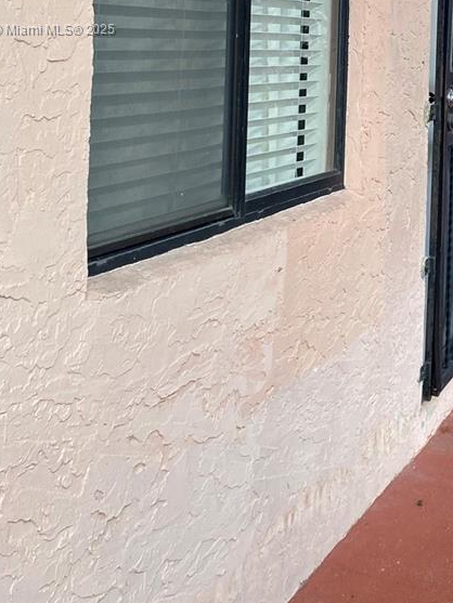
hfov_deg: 25.3
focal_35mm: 56
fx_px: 977
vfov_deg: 32.2
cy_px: 30
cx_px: 404
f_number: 1.8
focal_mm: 4.25
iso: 100
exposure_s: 1/121
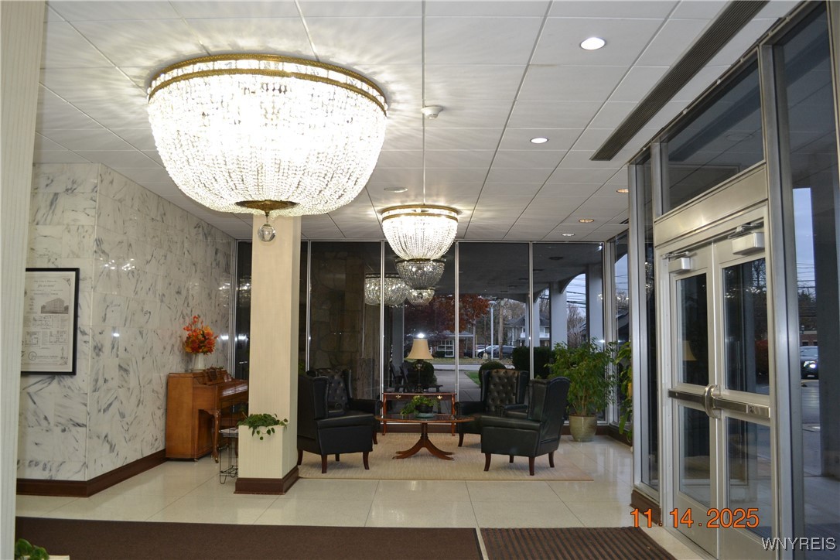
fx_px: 700
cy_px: 280
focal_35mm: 30
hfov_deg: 61.9
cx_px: 420
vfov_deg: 43.6
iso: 560
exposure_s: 1/60
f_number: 3.8
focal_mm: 20
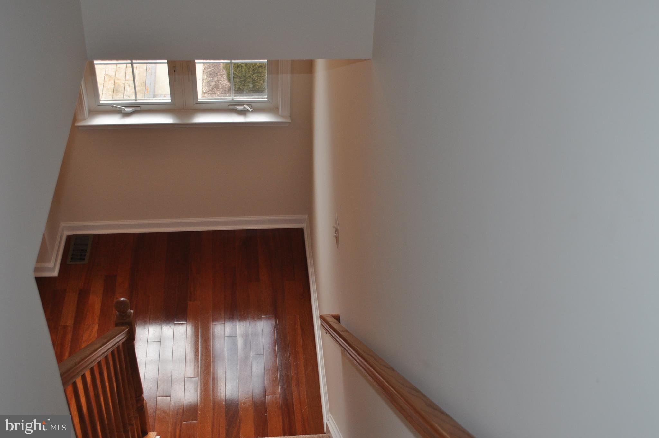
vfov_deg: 29.8
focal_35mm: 45
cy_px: 219
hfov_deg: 43.7
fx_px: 823
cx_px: 330
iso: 400
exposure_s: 1/125
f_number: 5.6
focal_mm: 30
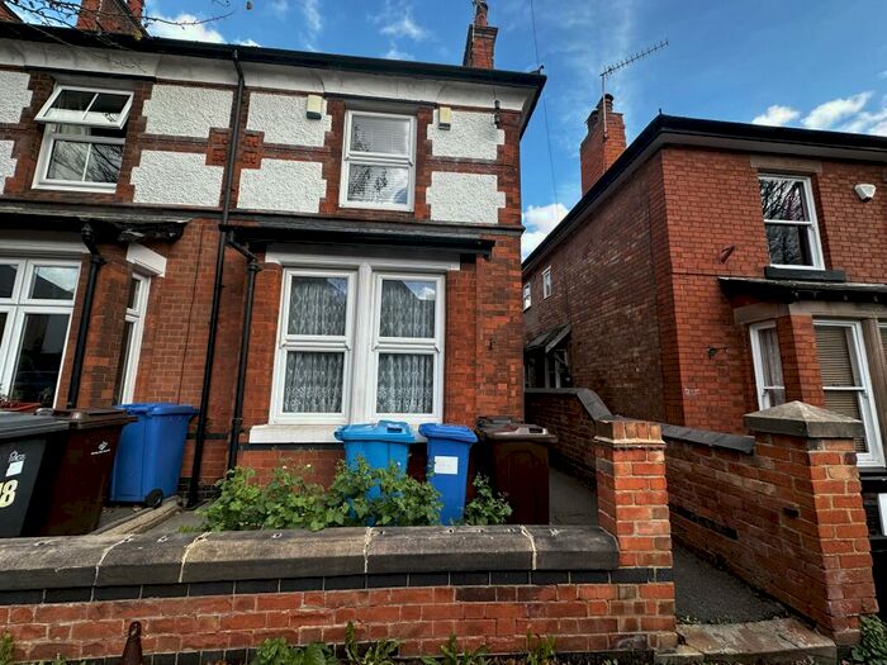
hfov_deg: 102.1
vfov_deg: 85.7
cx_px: 444
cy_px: 332
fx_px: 359
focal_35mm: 14
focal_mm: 2.22
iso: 40
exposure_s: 1/502
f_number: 2.2
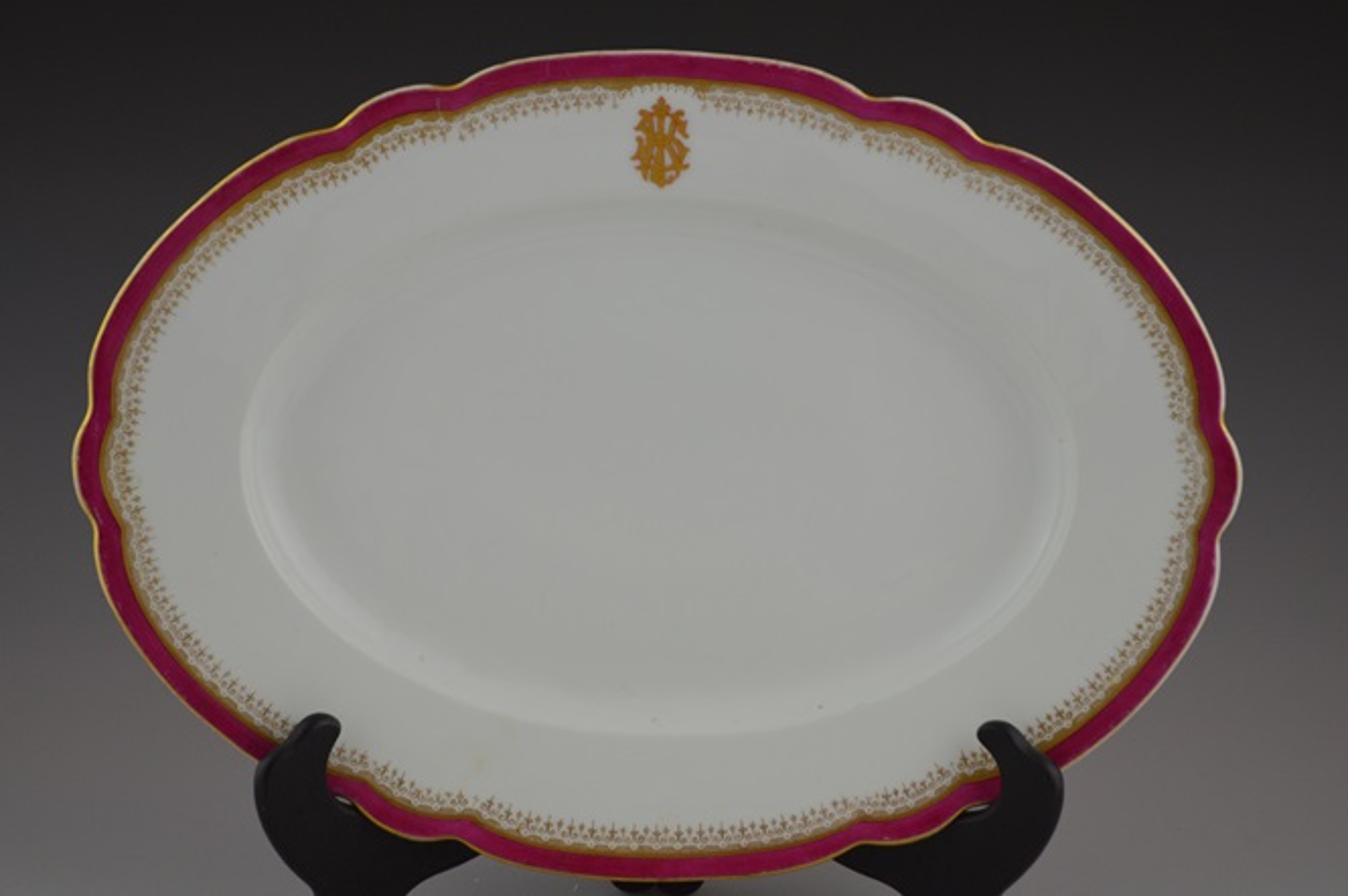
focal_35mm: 66
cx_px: 674
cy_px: 448
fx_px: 2469
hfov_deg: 30.5
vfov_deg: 20.6
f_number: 5.3
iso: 400
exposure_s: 1/80
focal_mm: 44
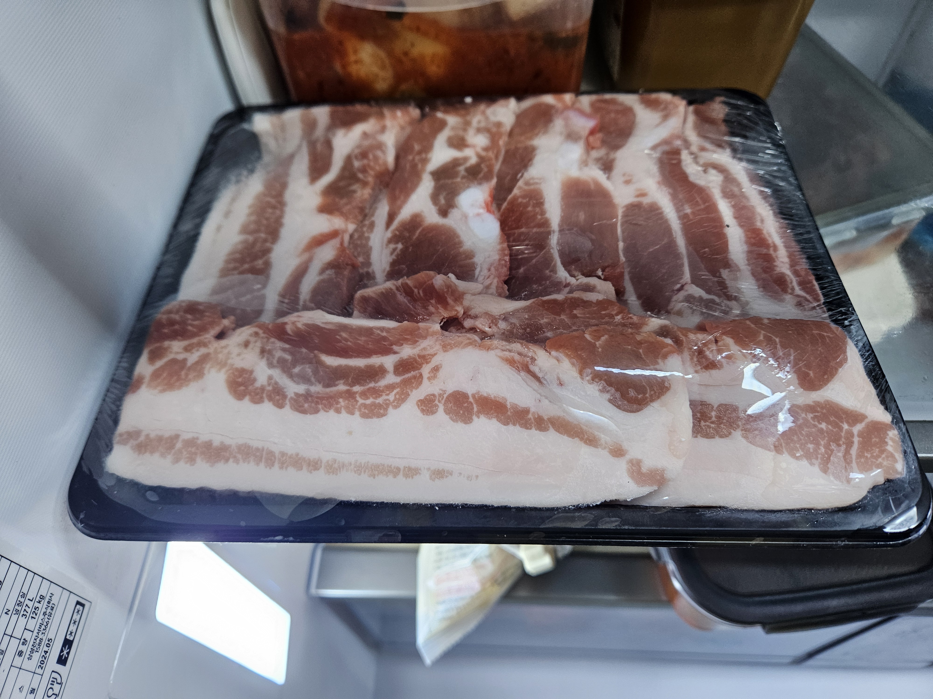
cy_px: 350
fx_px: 620
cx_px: 466
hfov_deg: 73.9
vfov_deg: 58.9
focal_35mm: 23
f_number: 1.8
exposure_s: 1/120
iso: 200
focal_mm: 5.4
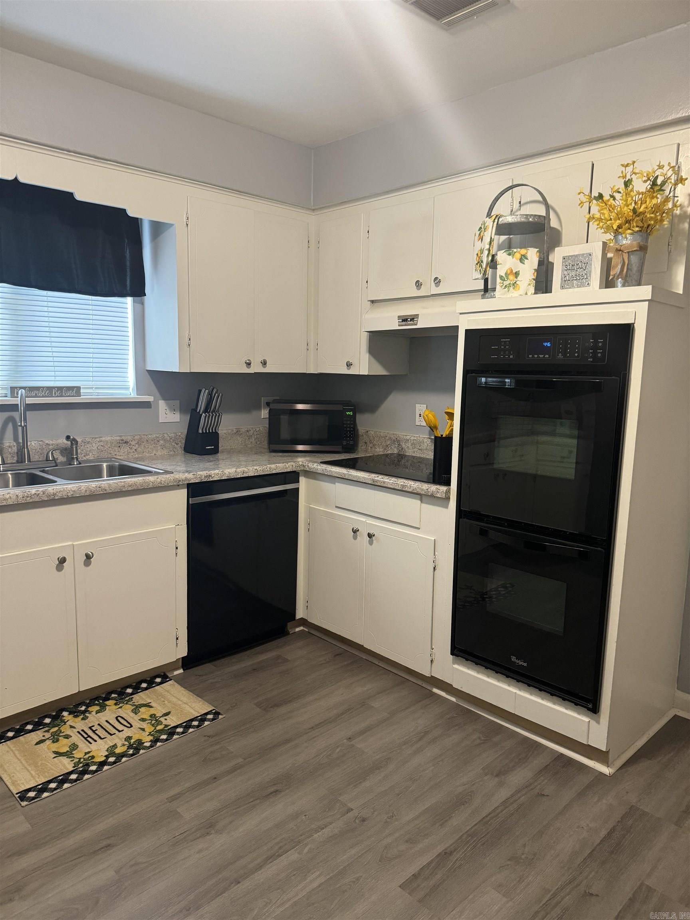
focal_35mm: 24
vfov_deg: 71.6
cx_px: 345
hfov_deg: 56.8
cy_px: 460
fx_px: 638
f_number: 1.78
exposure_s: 1/60
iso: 320
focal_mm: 6.76
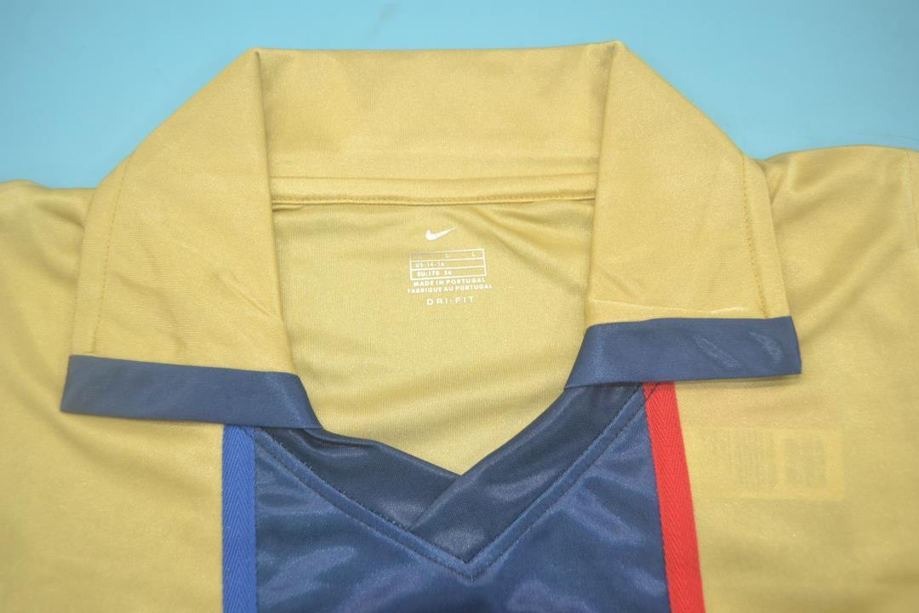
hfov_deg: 61.9
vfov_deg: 43.6
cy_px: 306
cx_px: 460
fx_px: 766
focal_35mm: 30
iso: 200
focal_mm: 20
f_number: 3.8
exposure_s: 1/80
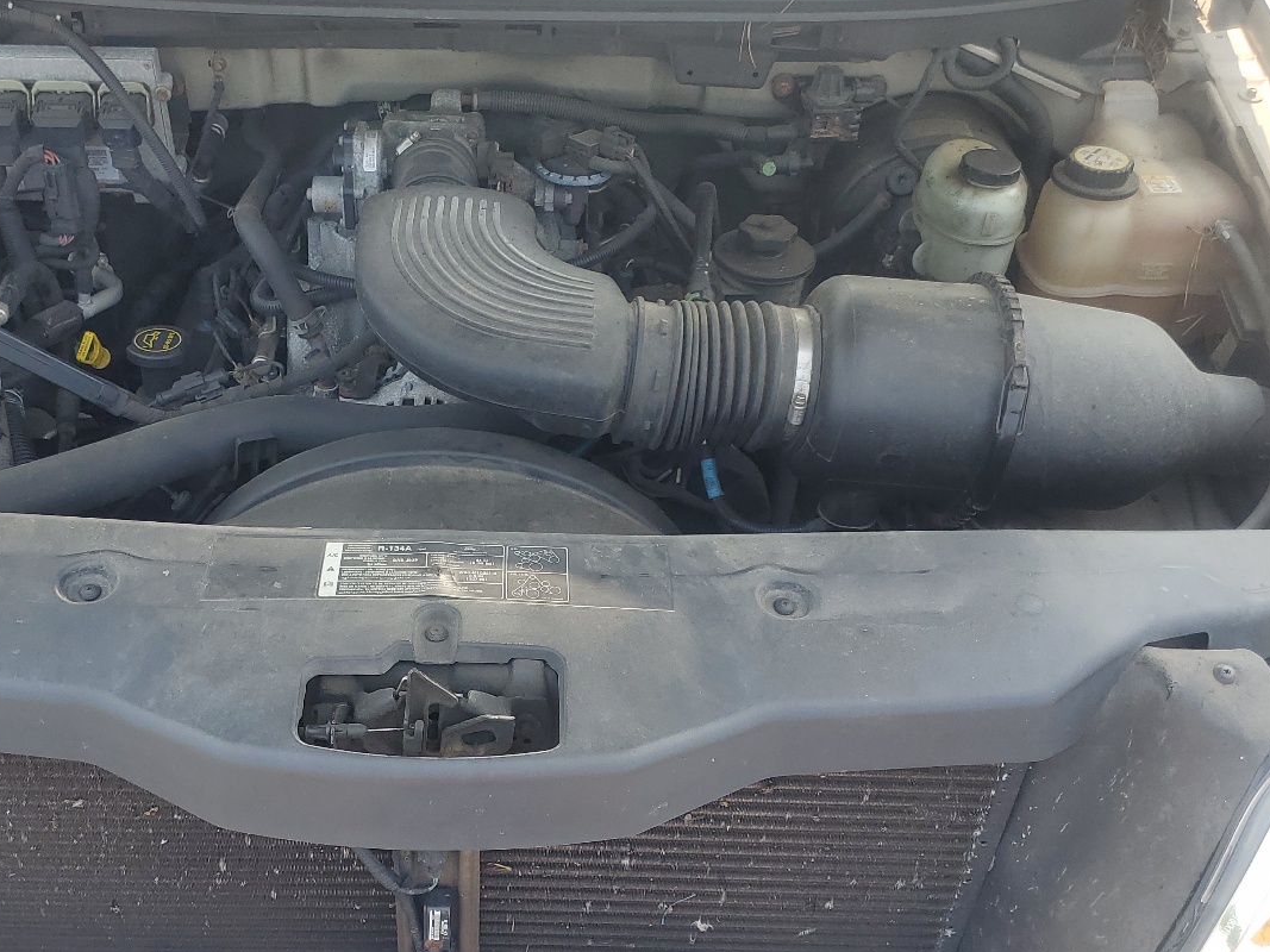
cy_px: 566
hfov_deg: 47.3
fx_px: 1431
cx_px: 458
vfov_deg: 36.7
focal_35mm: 39
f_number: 1.5
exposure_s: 1/556
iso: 50
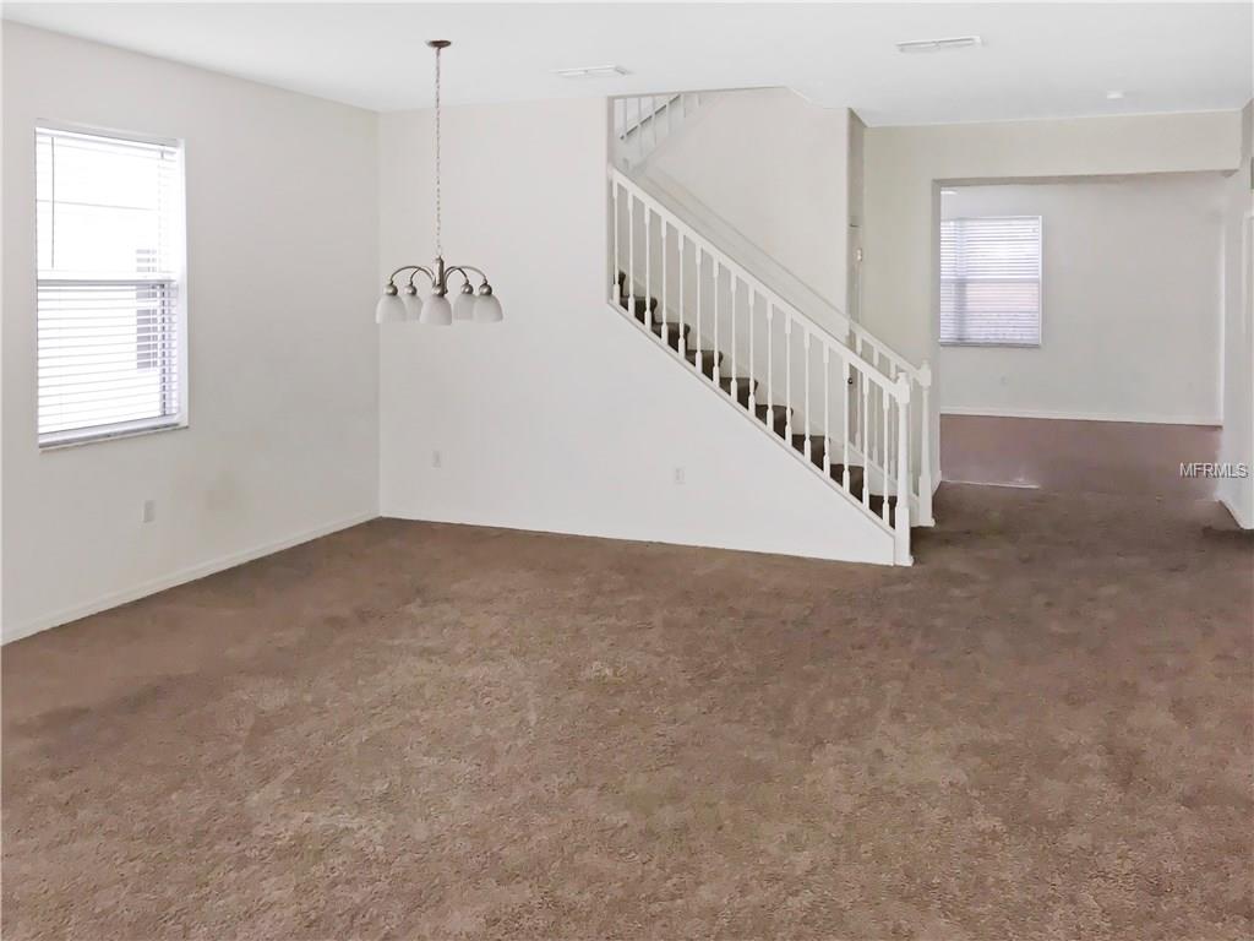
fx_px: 1014
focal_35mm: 28
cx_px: 627
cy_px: 470
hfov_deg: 63.4
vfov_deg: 49.7
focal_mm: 3.99
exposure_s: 1/20
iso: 64
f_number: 1.8
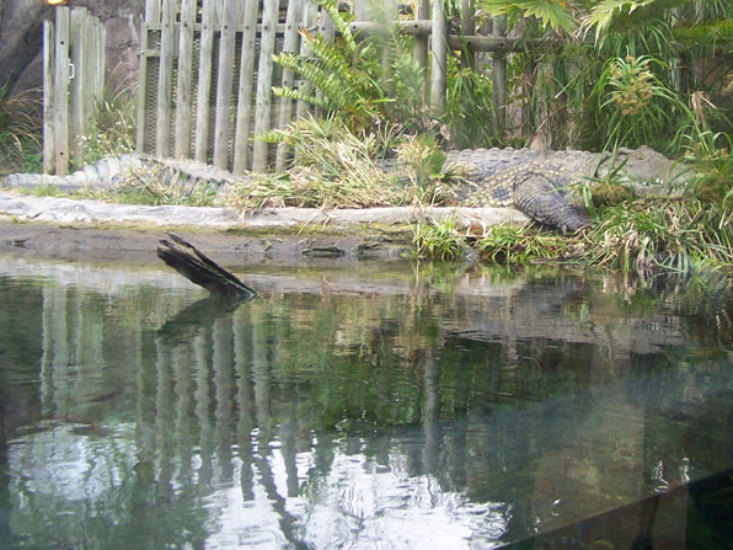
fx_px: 1080
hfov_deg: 37.3
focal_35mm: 51
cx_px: 449
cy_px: 198
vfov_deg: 28.4
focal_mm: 6.3
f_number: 2.8
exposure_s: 1/30
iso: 140
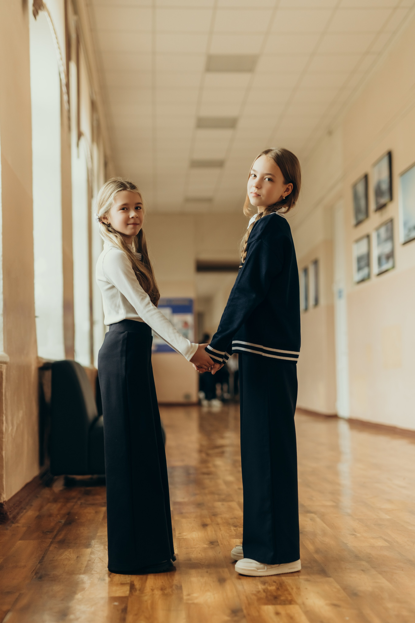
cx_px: 208
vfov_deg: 39.6
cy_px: 312
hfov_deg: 27.0
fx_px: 865
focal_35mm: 50
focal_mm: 50
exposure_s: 1/320
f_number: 1.8
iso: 640
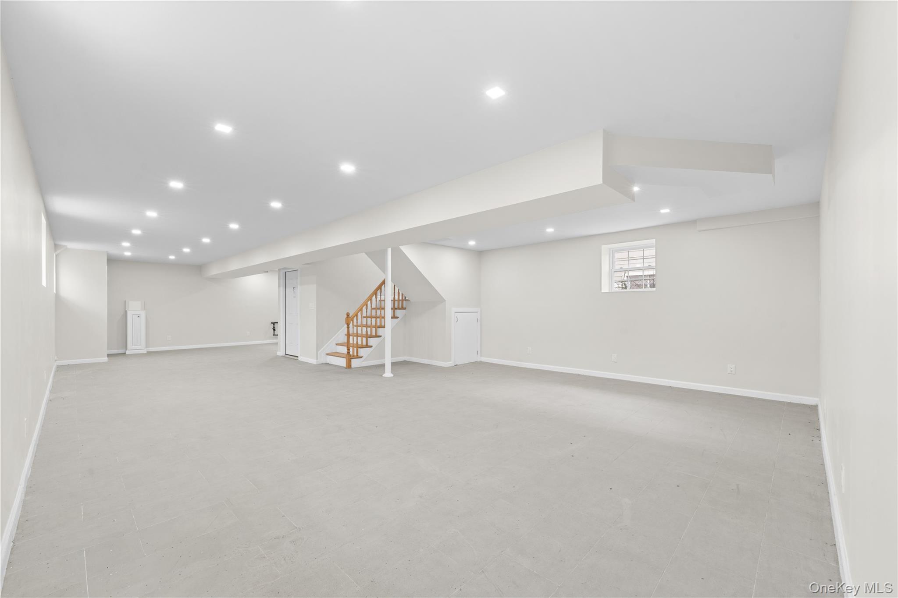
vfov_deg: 81.2
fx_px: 349
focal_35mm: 14
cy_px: 299
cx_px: 449
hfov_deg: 104.3
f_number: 10
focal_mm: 14
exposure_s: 1/3
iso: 250
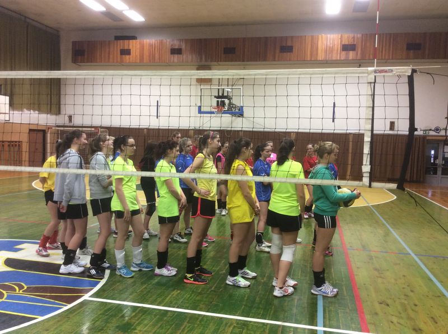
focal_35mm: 32
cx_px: 224
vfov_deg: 44.0
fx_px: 413
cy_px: 167
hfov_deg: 56.9
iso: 64
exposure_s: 1/24
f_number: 2.4
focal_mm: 3.3
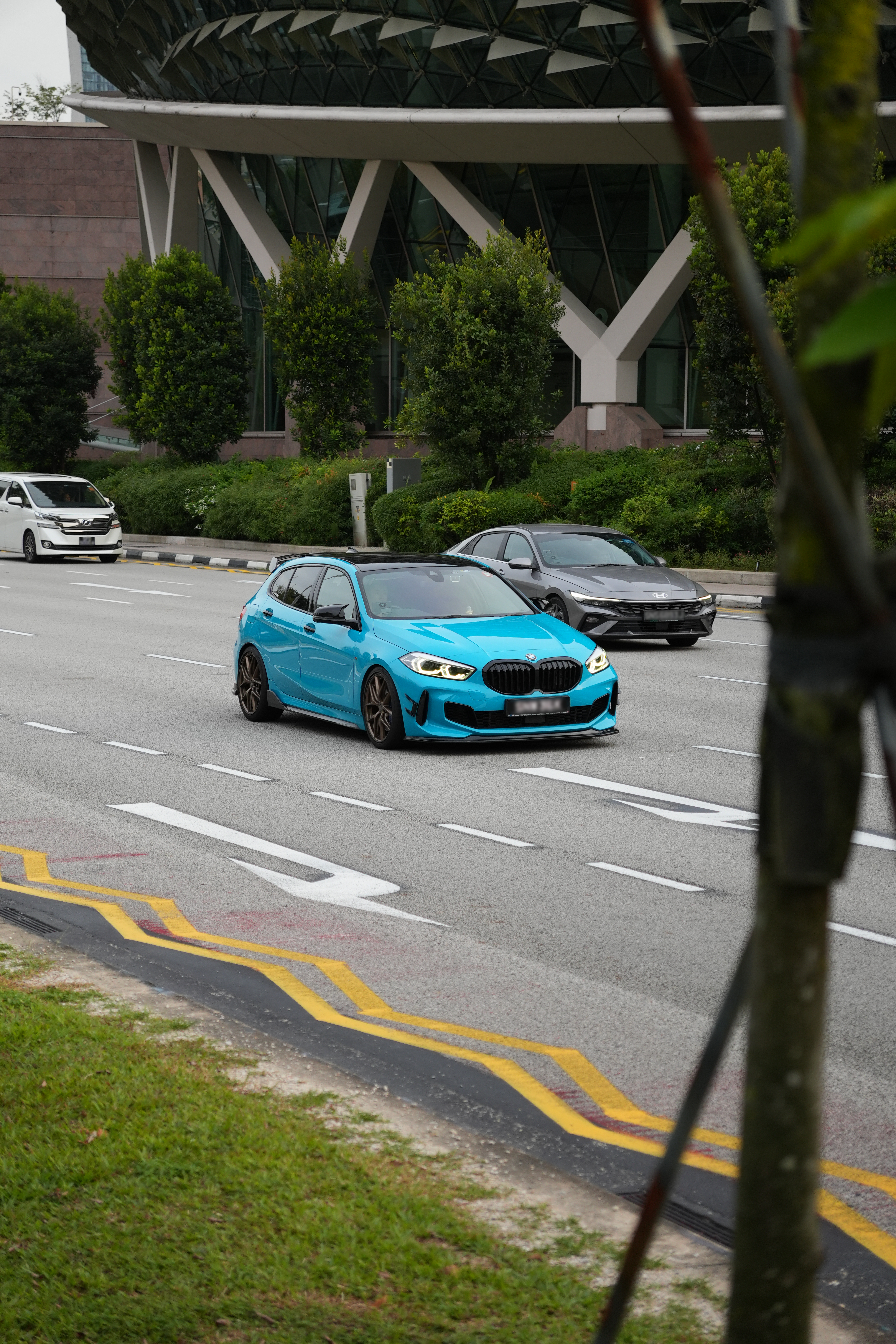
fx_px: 2800
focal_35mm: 75
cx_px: 448
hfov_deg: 18.2
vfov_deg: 27.0
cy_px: 672
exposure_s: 1/1000
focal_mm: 50
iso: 320
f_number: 2.8
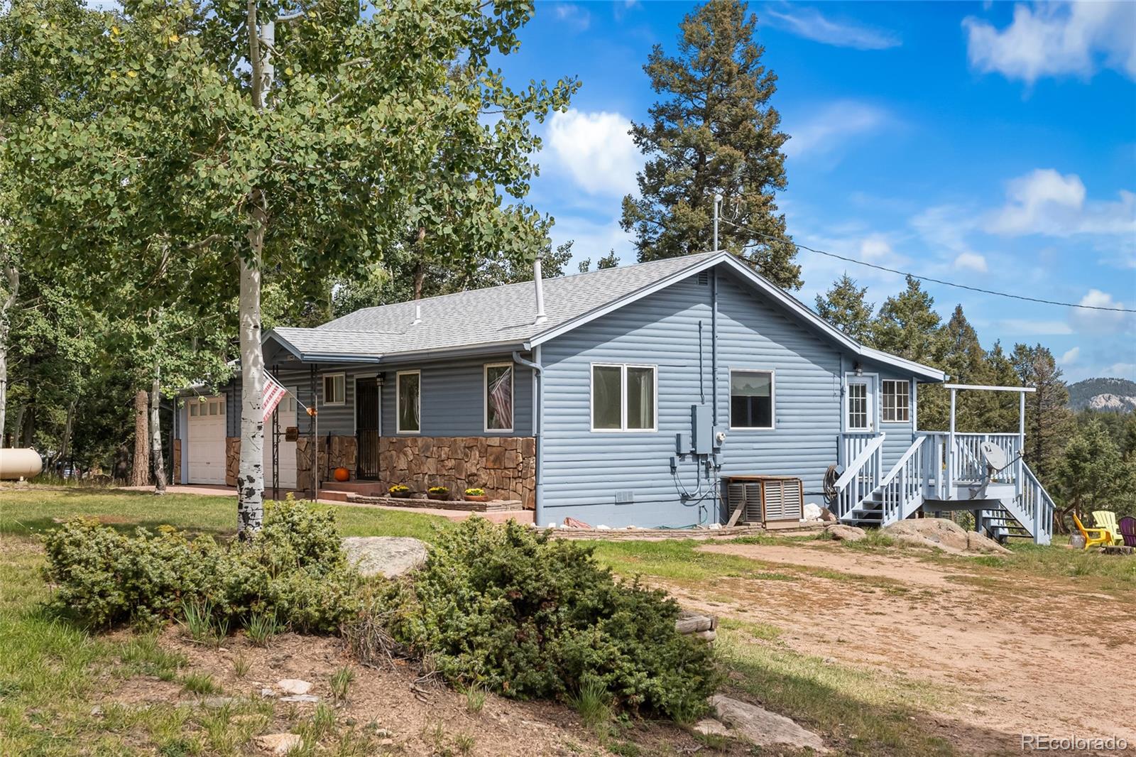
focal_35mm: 42
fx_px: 1325
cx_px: 568
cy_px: 378
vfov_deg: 31.9
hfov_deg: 46.4
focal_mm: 28
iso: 200
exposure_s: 1/1000
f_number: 7.1
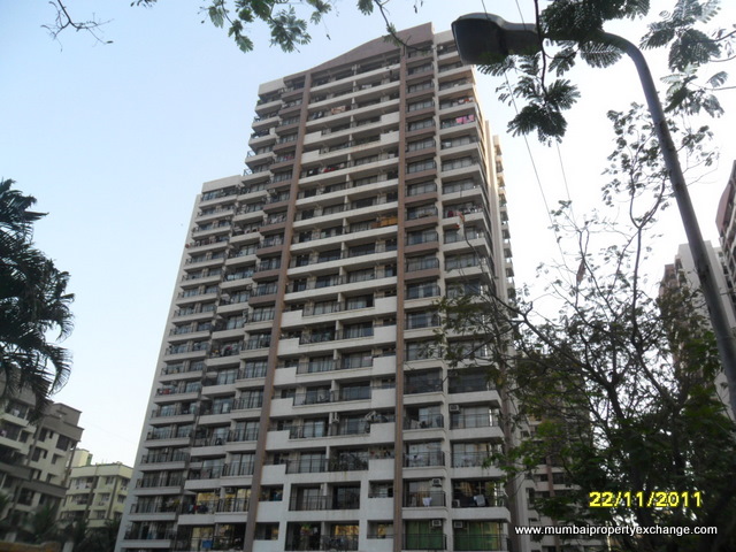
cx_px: 368
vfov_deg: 51.4
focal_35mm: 27
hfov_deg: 65.3
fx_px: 574
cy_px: 276
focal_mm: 4.9
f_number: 3.5
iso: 100
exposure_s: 1/250
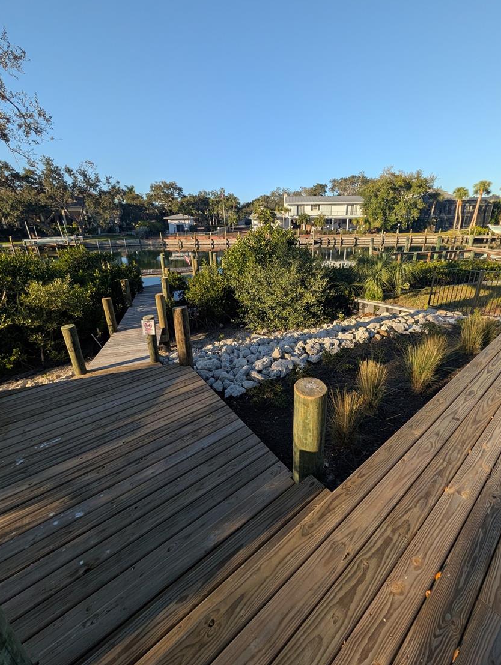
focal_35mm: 13
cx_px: 267
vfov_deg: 106.0
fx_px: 250
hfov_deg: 89.9
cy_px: 316
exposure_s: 1/2342
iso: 48
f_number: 1.7
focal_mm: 2.02
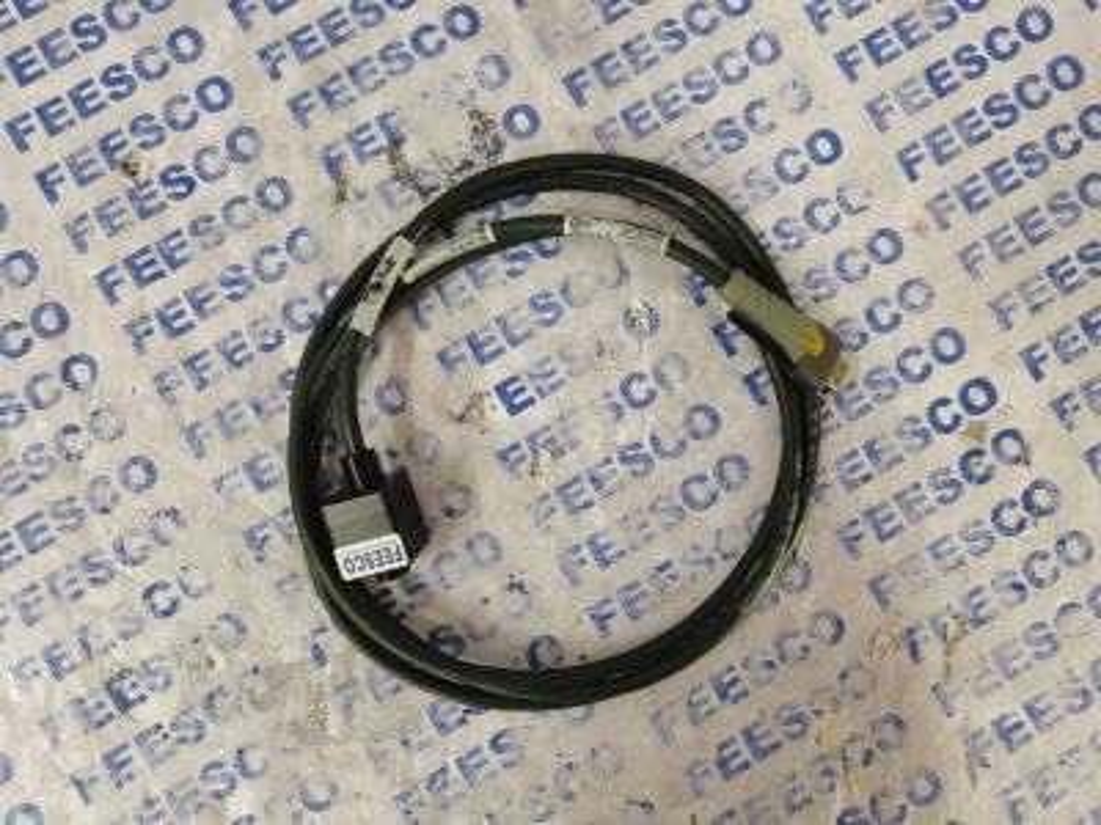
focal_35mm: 26
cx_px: 550
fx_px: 827
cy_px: 412
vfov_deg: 53.1
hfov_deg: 67.3
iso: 500
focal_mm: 5.58
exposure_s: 1/25.7
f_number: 1.8
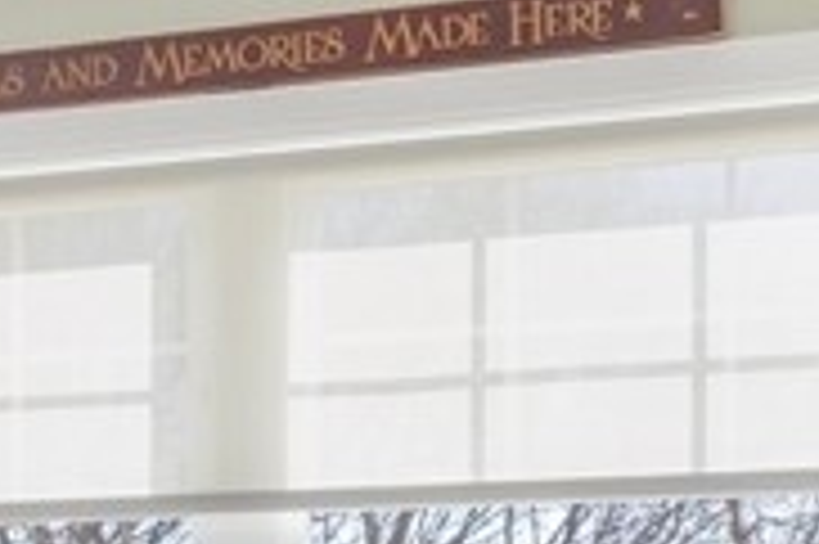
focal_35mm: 131
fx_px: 2978
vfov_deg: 10.0
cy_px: 901
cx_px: -904
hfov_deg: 13.2
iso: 1250
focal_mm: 22
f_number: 7.1
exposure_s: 1/160
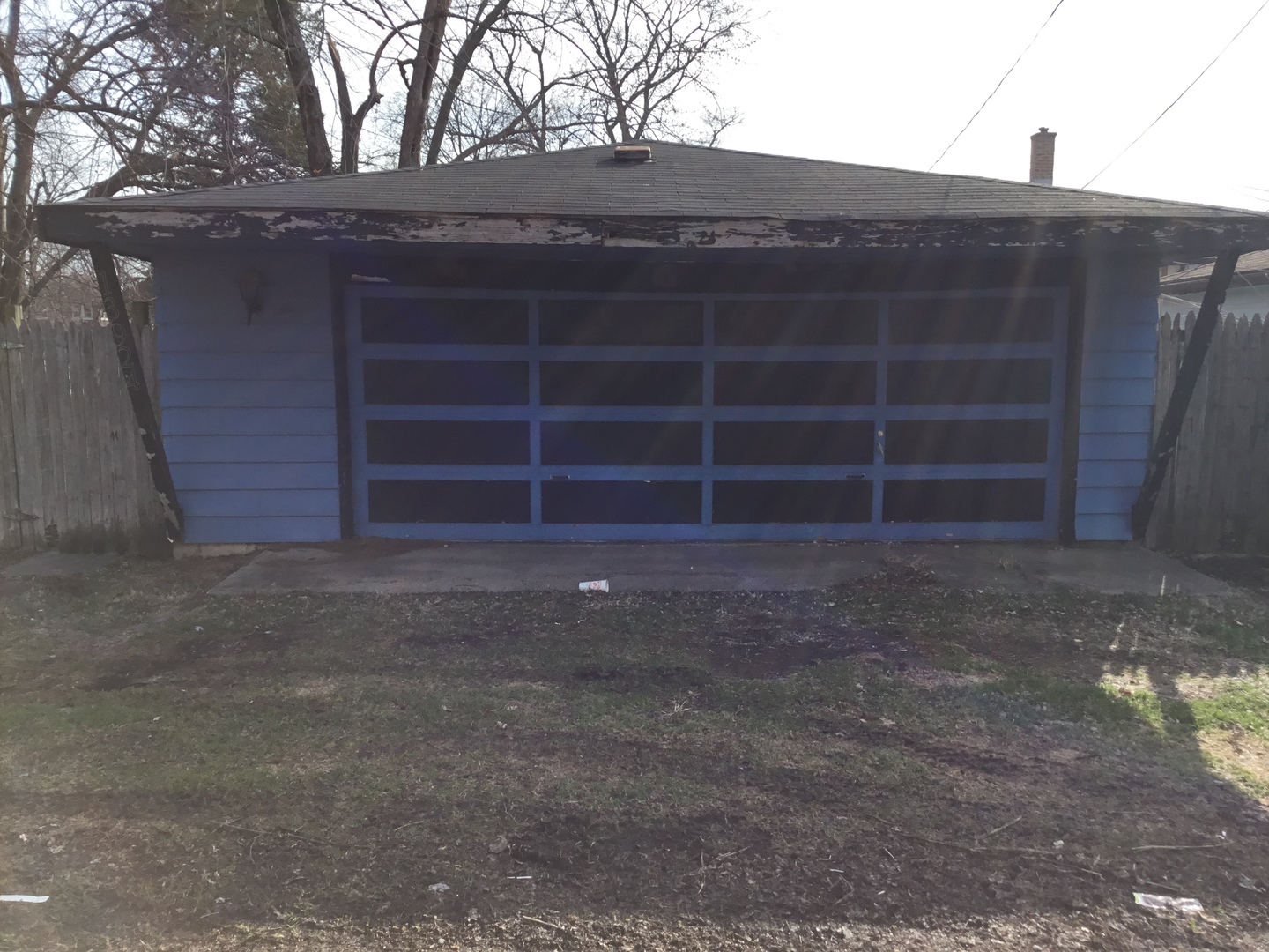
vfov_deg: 45.4
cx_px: 634
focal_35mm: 31
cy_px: 476
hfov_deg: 58.4
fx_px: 1136
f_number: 2.4
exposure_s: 1/631
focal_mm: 3.3
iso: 25
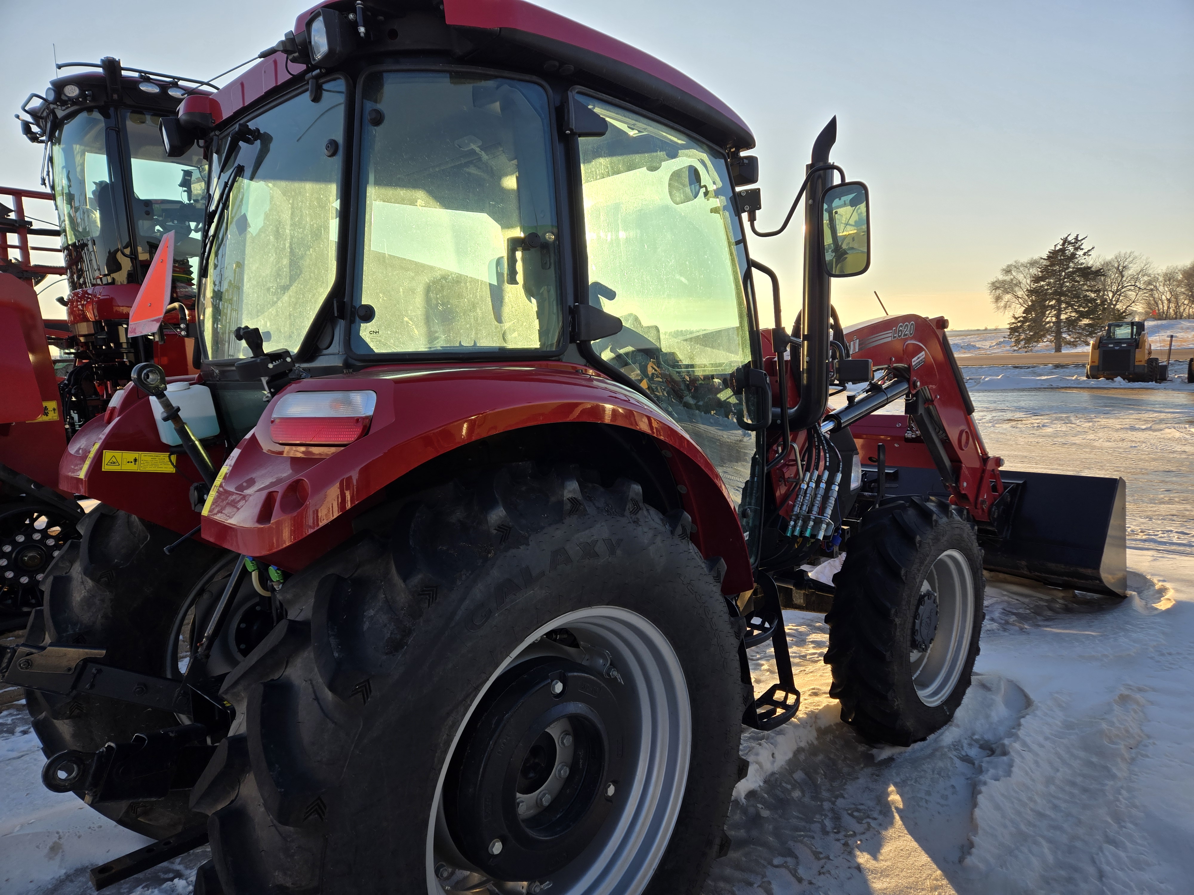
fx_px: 793
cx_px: 597
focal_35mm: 23
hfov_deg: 73.9
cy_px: 448
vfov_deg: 58.9
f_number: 1.8
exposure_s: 1/1027
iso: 25
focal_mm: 5.4
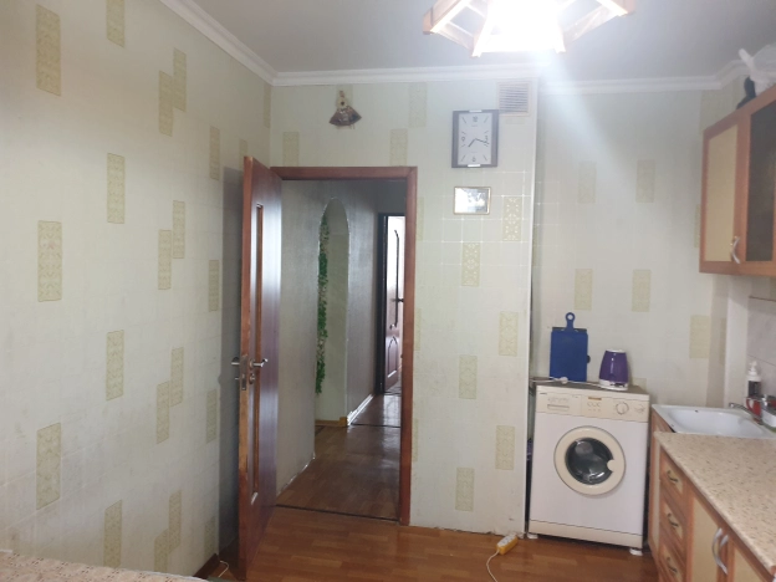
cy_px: 291
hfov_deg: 67.3
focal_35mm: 26
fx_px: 583
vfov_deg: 53.1
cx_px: 388
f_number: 1.5
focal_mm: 4.3
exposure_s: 1/50
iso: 320
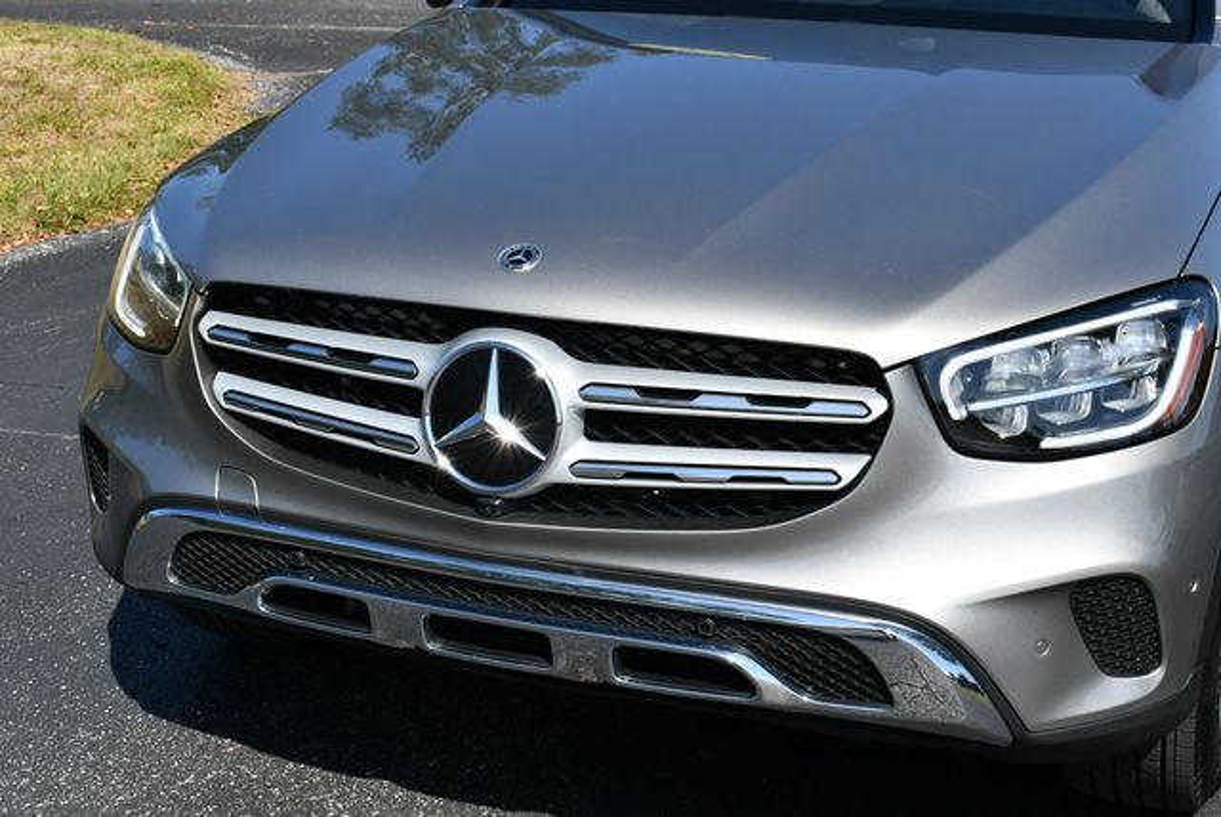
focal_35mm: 60
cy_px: 408
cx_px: 610
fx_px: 2037
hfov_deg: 33.4
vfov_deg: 22.7
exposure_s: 1/320
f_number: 9
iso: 100
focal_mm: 30
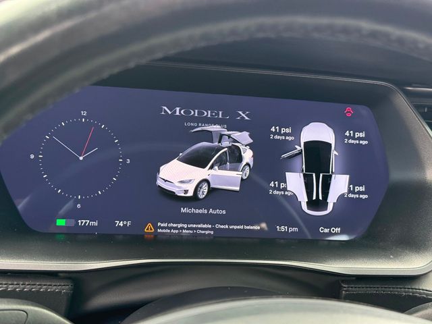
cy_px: 162
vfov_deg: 30.3
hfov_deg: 39.7
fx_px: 599
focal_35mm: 48
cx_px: 216
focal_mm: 6.76
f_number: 1.78
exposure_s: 1/196
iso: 160
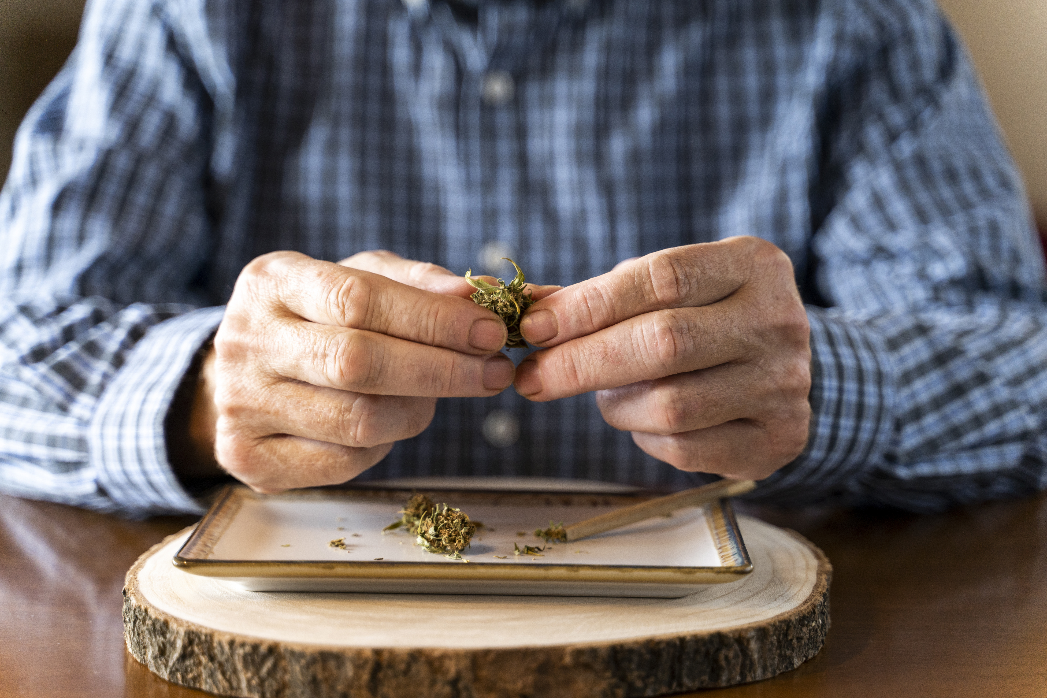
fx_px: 2181
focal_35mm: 75
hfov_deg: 27.0
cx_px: 524
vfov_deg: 18.2
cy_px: 349
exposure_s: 1/200
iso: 500
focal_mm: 75
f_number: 2.8
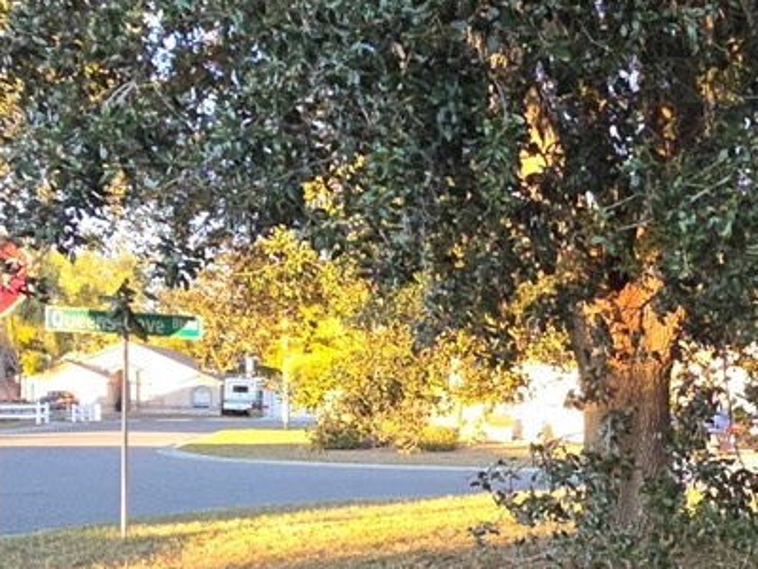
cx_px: 713
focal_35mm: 52
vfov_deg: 27.2
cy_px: 493
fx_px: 1139
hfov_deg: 34.3
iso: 125
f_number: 2.2
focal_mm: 2.2
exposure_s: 1/359
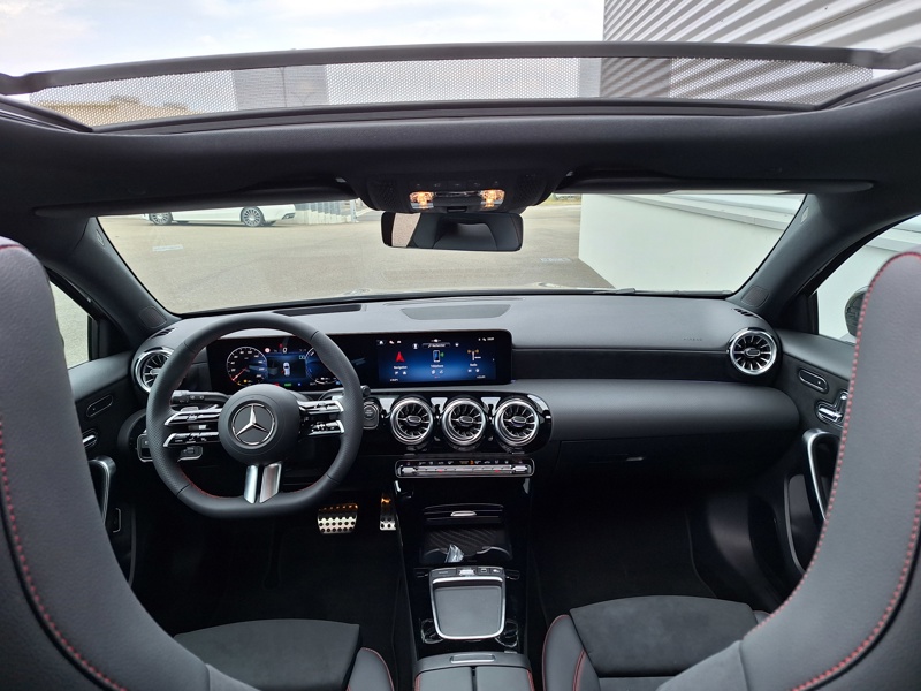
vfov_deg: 58.9
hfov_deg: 73.9
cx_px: 460
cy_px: 346
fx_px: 612
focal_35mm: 23
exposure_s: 1/381
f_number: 1.8
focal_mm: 5.54
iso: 40
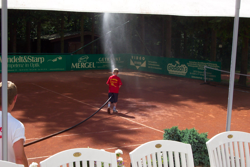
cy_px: 84
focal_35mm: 63
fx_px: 437
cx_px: 125
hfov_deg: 31.9
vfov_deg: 21.6
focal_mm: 13.3
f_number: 6.7
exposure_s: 1/350
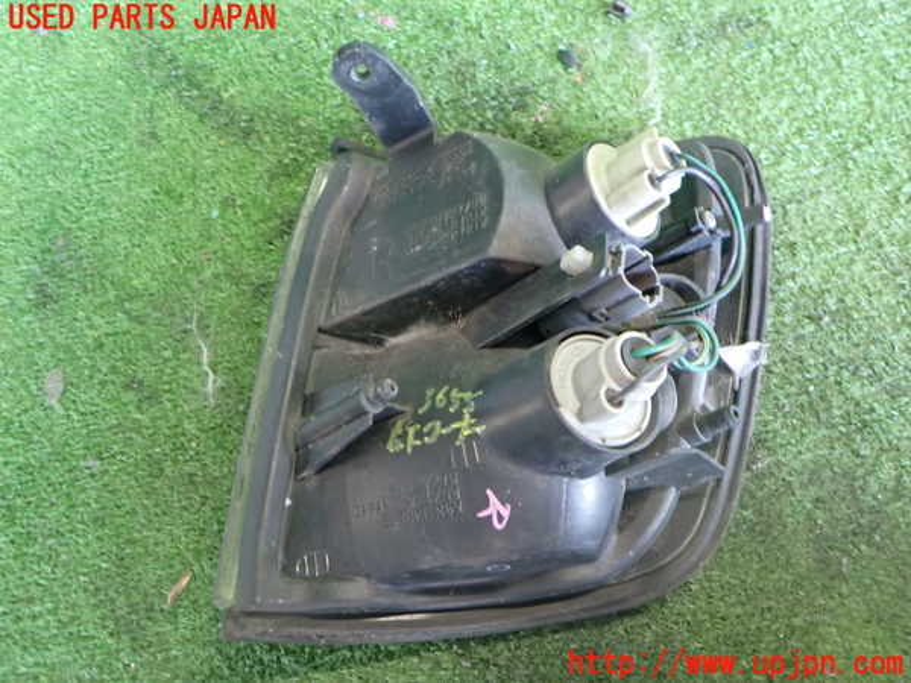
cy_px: 342
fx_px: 790
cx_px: 456
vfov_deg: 46.8
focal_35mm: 30
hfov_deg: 60.0
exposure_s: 1/30
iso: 640
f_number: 2.3
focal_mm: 5.4
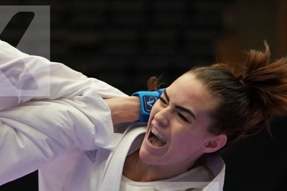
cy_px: 227
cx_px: 3
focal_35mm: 454
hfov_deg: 4.5
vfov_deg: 3.0
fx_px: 3618
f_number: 2.8
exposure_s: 1/1000
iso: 2000
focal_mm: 97
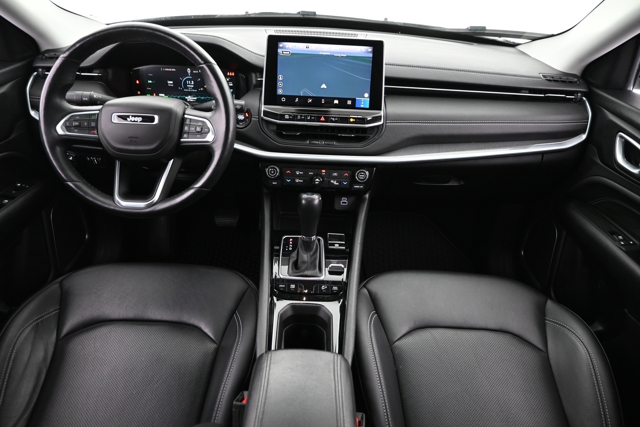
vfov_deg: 53.1
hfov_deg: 73.7
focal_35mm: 24
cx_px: 320
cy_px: 214
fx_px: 427
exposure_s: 1/13
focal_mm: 16
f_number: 3.5
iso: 1600
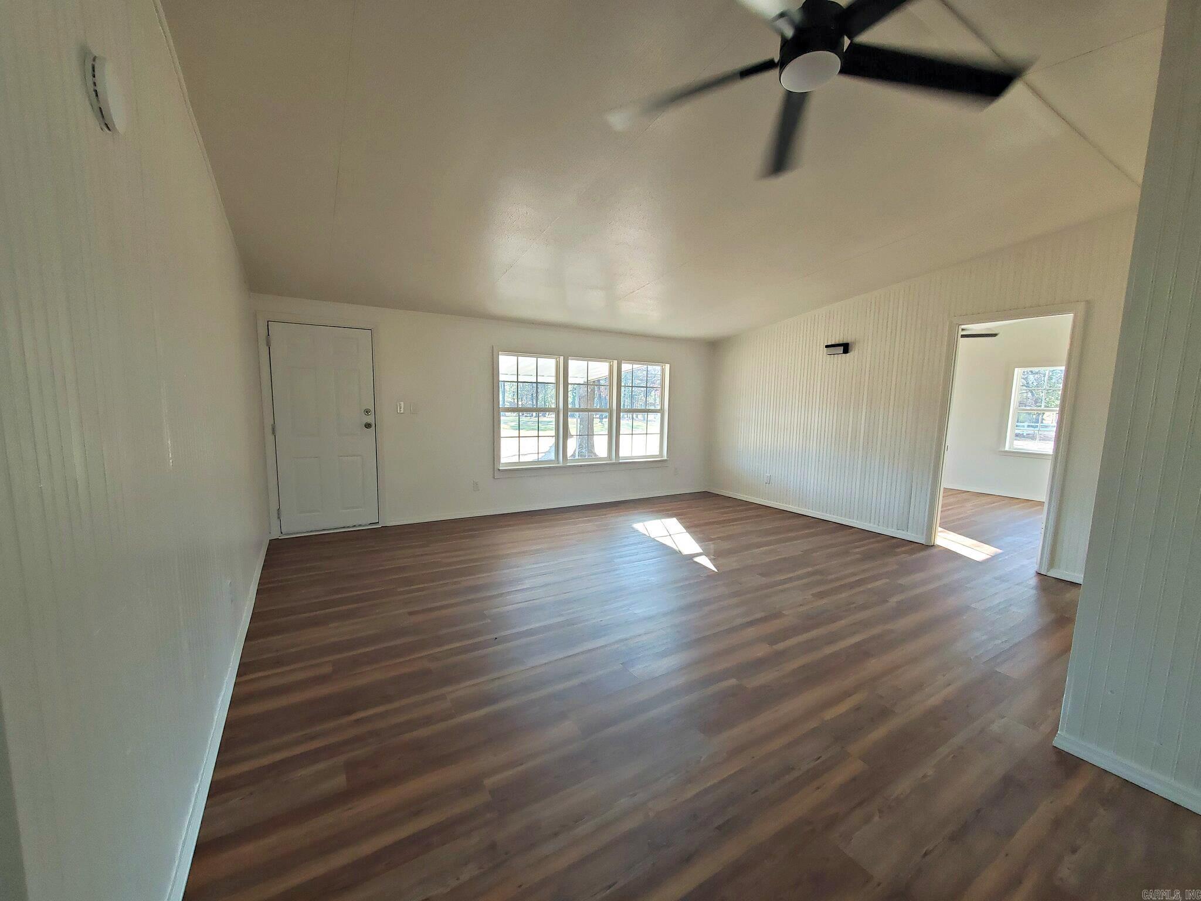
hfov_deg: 106.2
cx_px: 600
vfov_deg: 89.9
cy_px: 450
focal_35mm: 13
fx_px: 451
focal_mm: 1.8
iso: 125
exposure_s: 1/60
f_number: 2.2
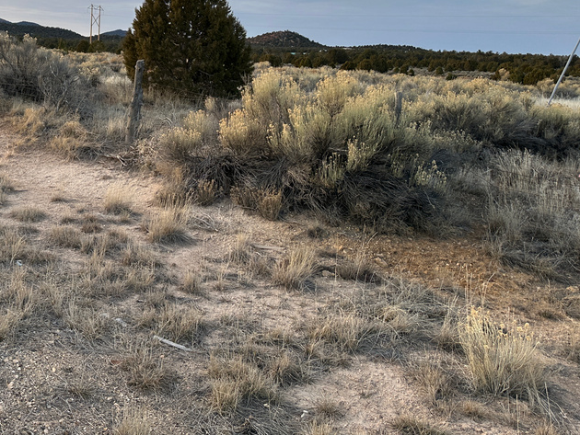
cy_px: 100
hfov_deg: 45.8
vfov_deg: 35.9
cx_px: 131
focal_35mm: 39
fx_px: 654
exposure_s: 1/608
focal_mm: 6.86
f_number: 1.78
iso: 80
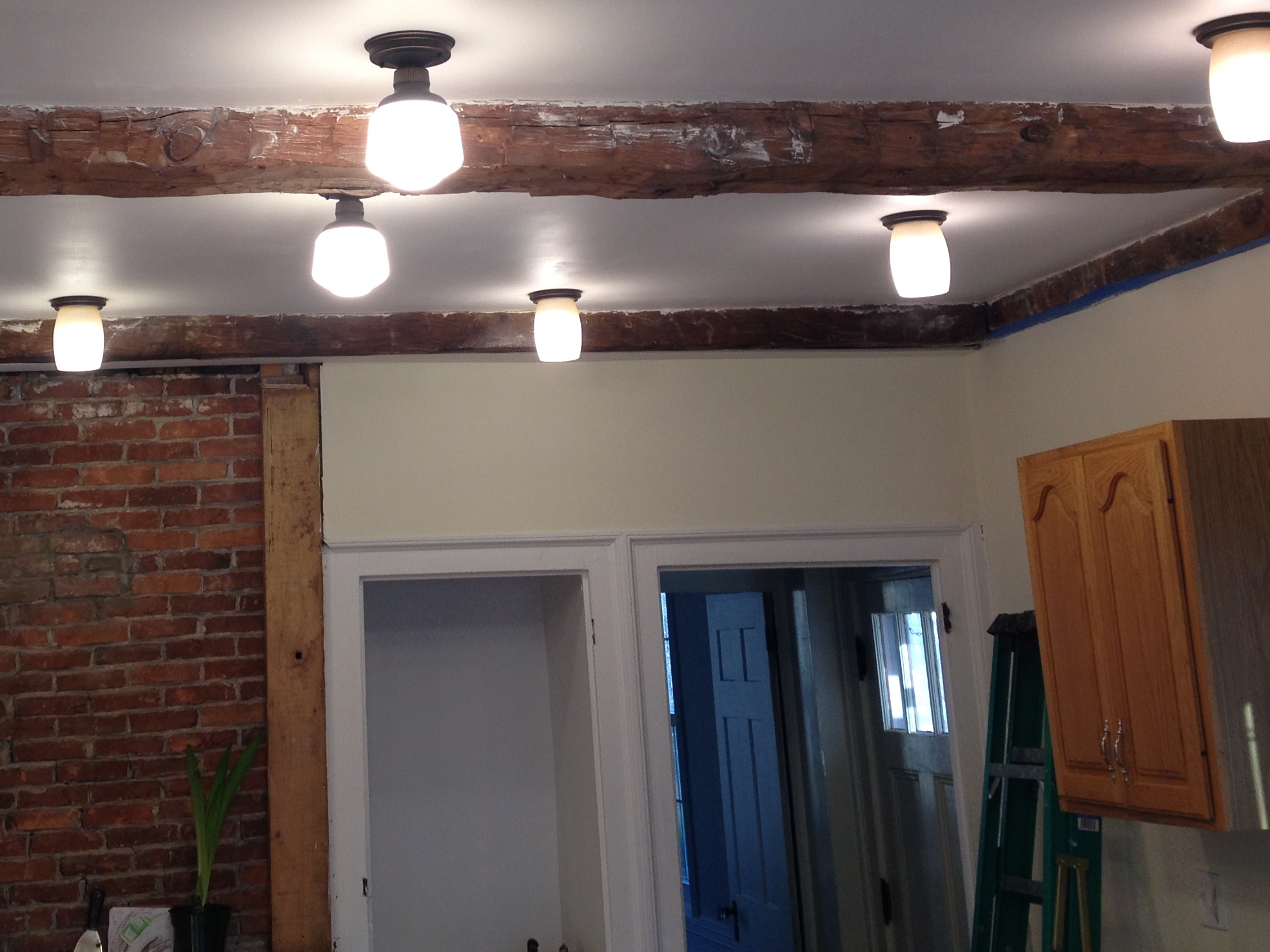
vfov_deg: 24.9
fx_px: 2128
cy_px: 212
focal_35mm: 58
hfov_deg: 33.0
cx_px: 429
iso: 50
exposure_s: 1/40
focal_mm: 4.28
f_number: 2.4
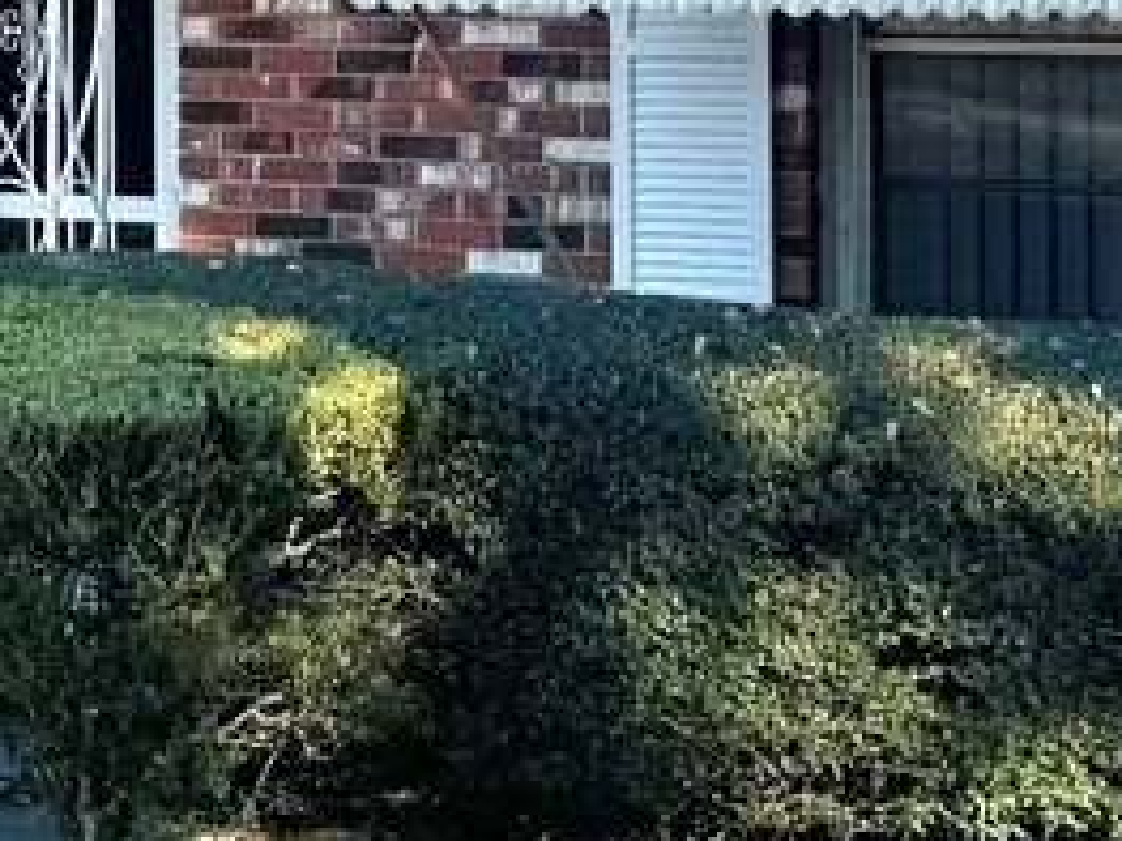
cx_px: -550
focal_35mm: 146
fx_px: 4730
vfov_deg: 10.0
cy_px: -73
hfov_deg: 12.8
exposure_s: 1/1980
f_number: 1.78
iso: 80
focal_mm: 6.76
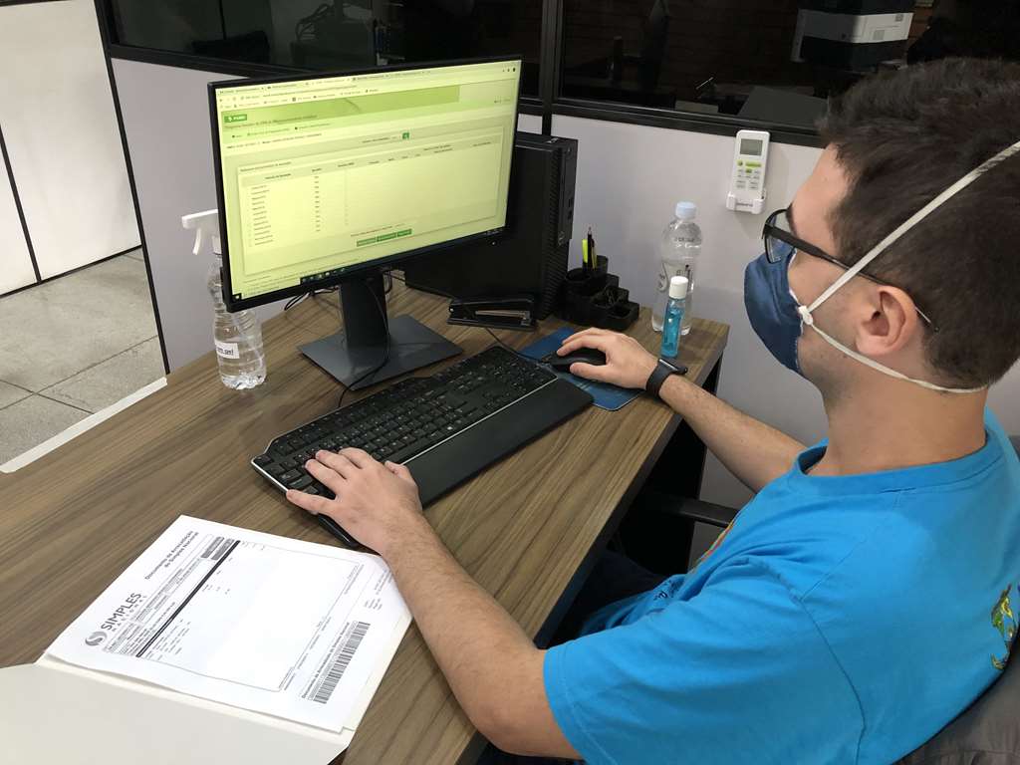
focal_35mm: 28
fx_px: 825
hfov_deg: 63.4
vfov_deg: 49.7
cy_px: 382
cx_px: 510
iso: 80
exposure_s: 1/15
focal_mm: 3.99
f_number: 1.8
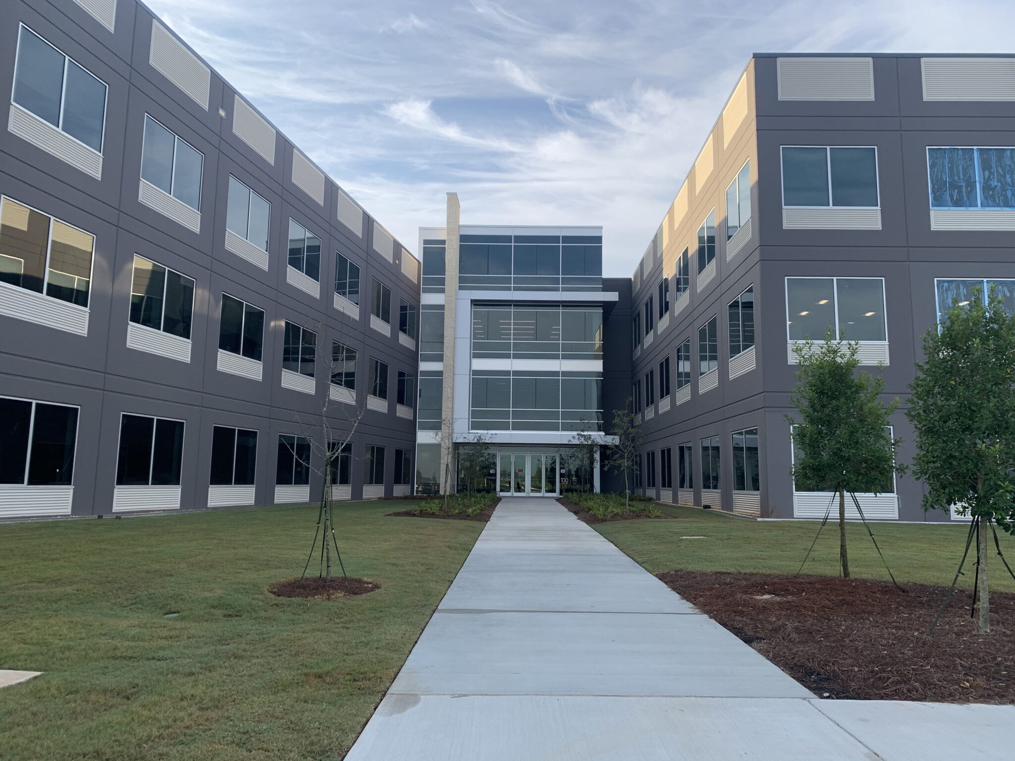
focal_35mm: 26
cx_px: 508
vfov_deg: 53.1
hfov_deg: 67.3
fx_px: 762
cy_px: 380
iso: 25
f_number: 1.8
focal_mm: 4.25
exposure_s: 1/722
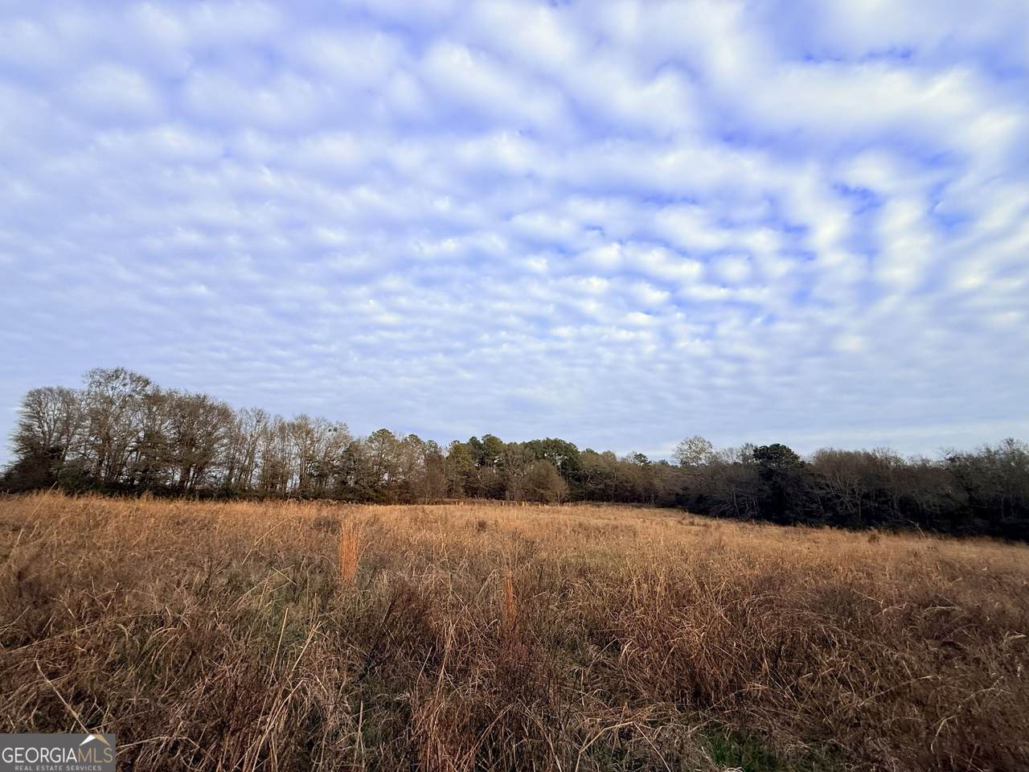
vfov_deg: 85.7
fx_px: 416
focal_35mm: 14
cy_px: 386
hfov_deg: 102.1
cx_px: 514
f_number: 2.2
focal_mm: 2.22
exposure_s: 1/779
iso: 50
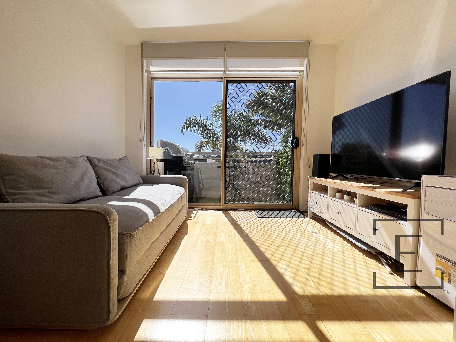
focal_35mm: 13
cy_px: 171
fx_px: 171
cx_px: 228
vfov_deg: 89.9
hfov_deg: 106.2
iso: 32
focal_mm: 1.57
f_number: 1.8
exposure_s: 1/874
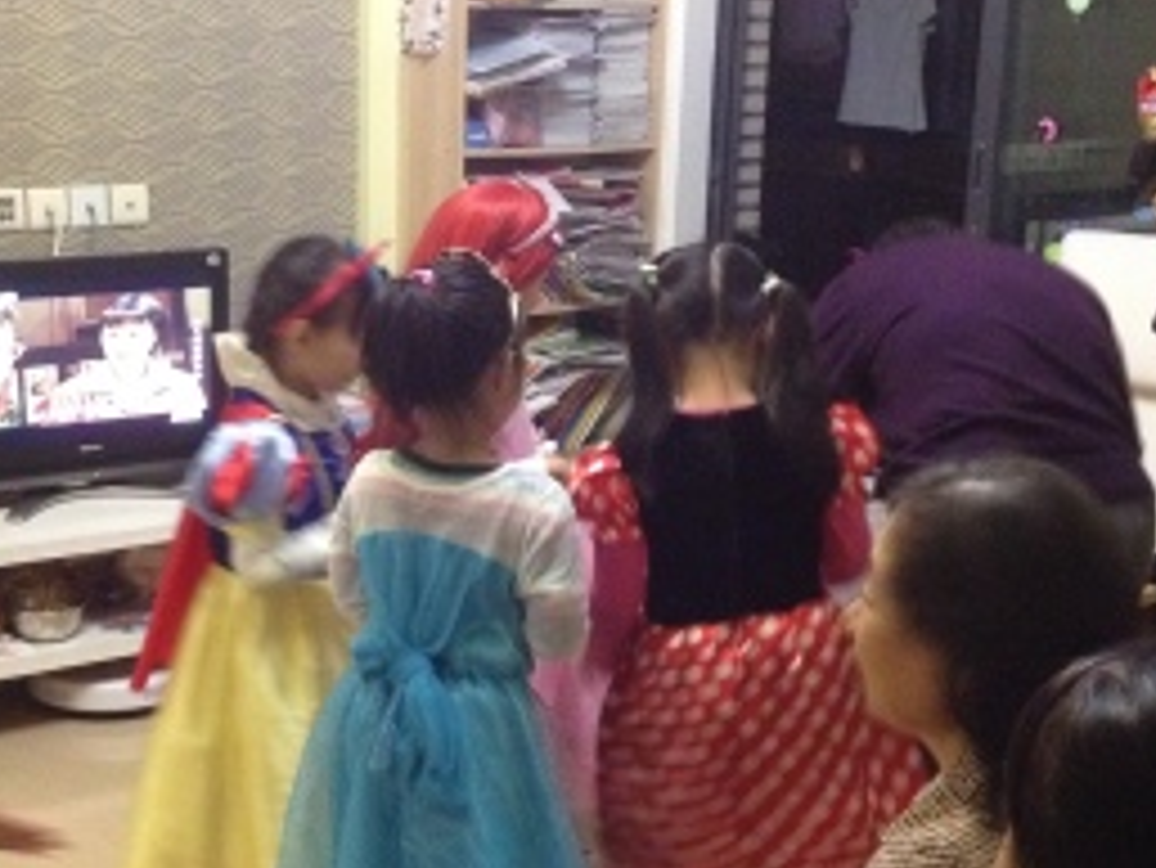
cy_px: 533
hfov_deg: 28.5
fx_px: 2272
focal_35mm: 68
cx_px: 441
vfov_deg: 21.6
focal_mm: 4.28
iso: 500
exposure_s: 1/15
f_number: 2.4
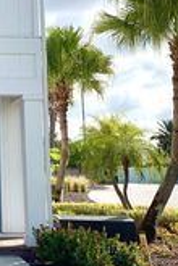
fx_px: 608
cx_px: -91
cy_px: 70
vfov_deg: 24.5
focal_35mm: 82
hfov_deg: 15.4
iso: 25
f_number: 1.8
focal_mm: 4.25
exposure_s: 1/3086
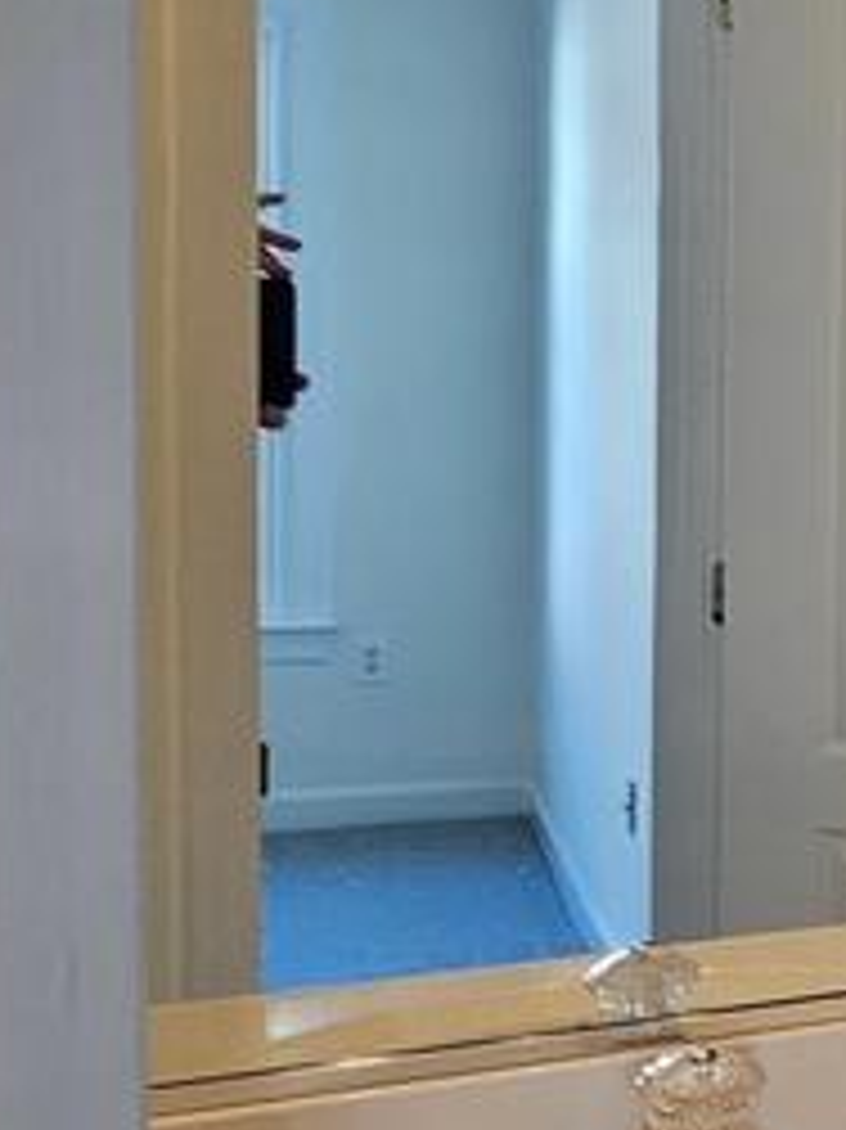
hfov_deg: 17.3
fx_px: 1826
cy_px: 513
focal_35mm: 56
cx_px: 1764
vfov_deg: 34.3
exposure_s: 1/60
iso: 125
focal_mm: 2.2
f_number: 2.2
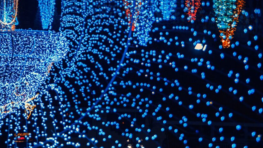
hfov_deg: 16.3
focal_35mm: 129
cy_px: 4
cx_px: -3
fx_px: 900
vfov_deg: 9.3
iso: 500
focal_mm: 40
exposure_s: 1/160
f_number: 2.8
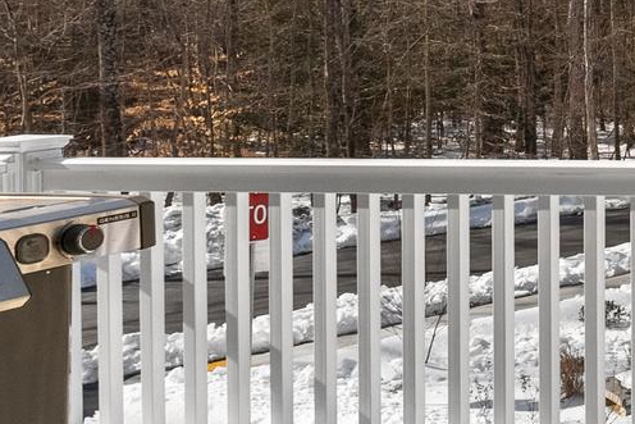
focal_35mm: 66
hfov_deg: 19.8
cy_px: -12
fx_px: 1164
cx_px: 1211
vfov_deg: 19.9
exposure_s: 1/1000
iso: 125
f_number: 11
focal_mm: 16
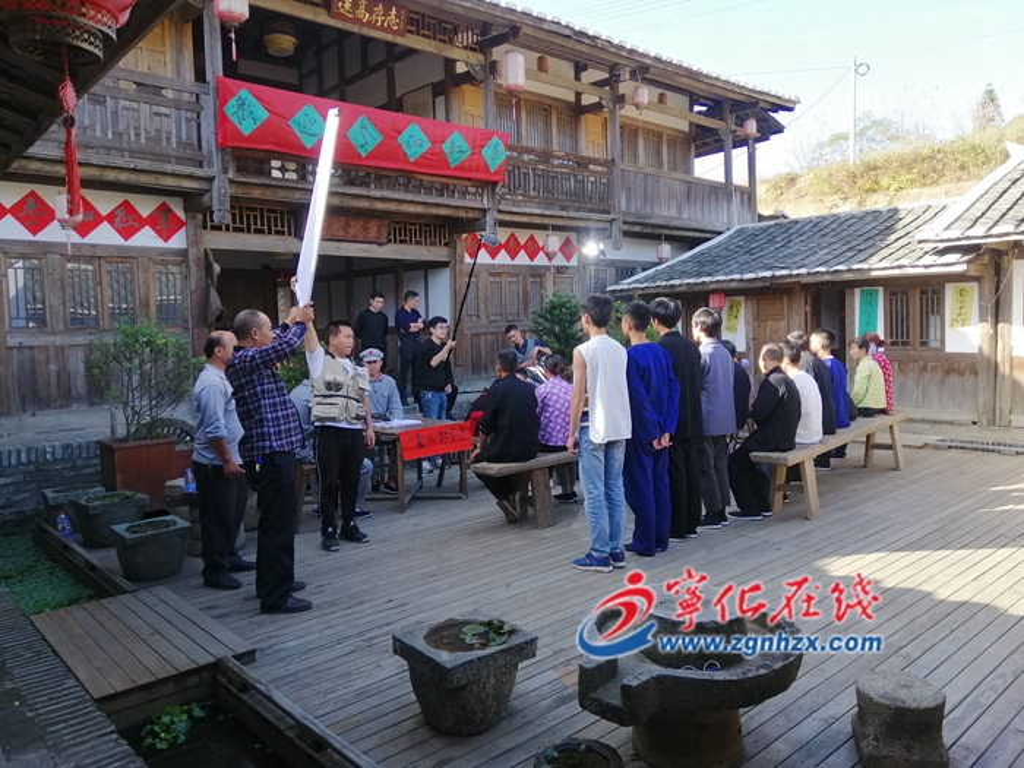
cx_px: 512
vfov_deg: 53.1
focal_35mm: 26
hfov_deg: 67.3
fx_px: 769
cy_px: 384
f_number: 2.2
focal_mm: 3.81
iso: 64
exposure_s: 1/100
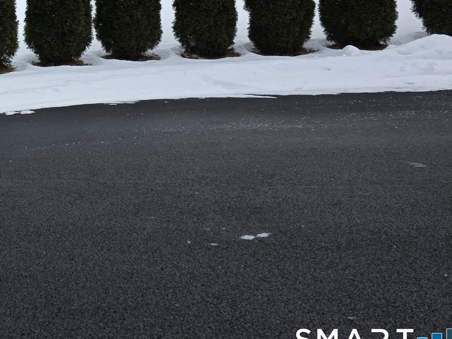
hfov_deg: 28.4
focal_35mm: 58
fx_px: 757
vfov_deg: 23.1
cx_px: -105
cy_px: -69
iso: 80
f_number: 1.7
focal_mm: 6.3
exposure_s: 1/3354
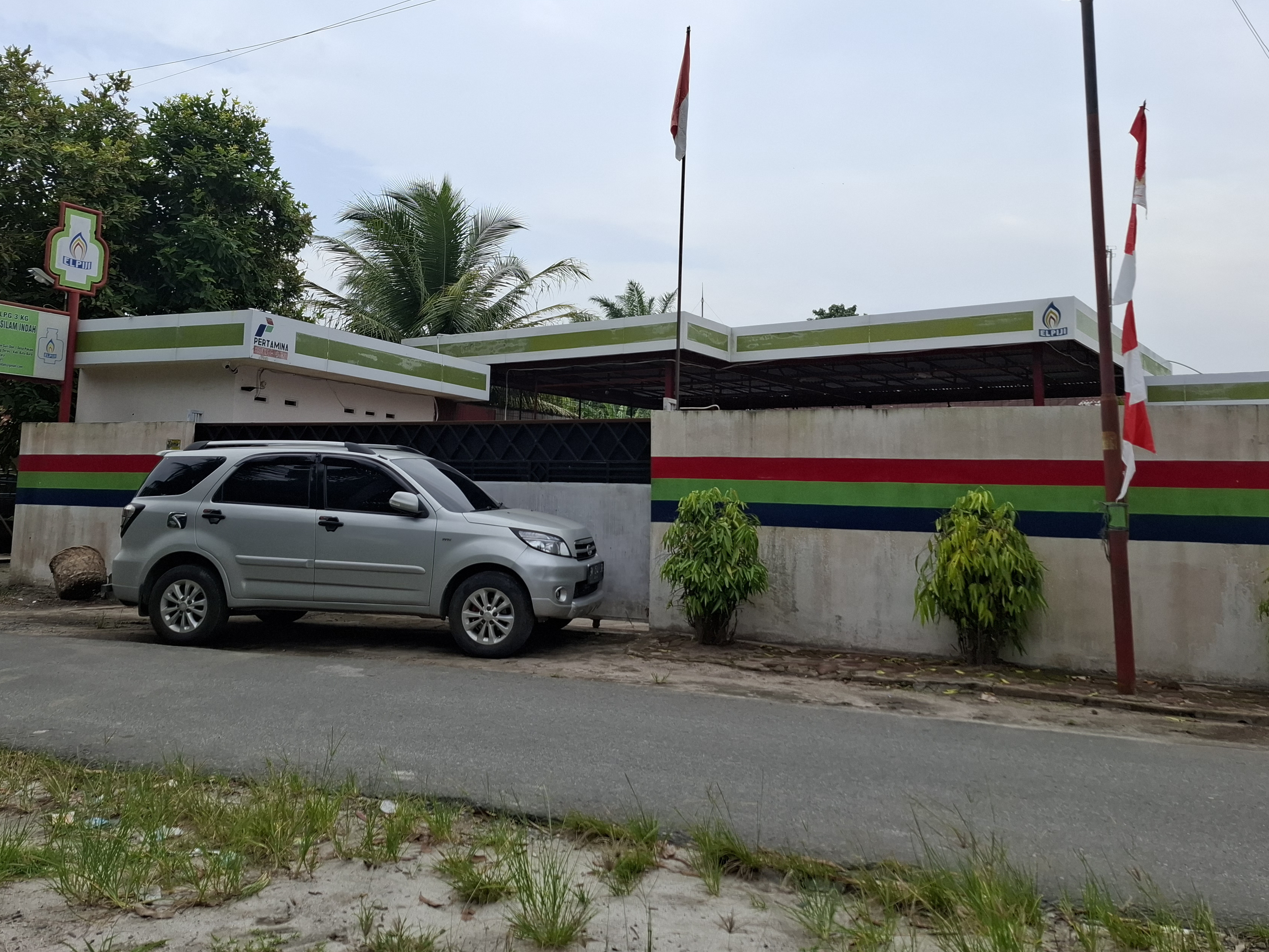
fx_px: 1027
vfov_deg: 49.4
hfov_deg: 63.4
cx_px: 601
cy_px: 374
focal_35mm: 28
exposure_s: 1/1610
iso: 50
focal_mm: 5.54
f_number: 1.8
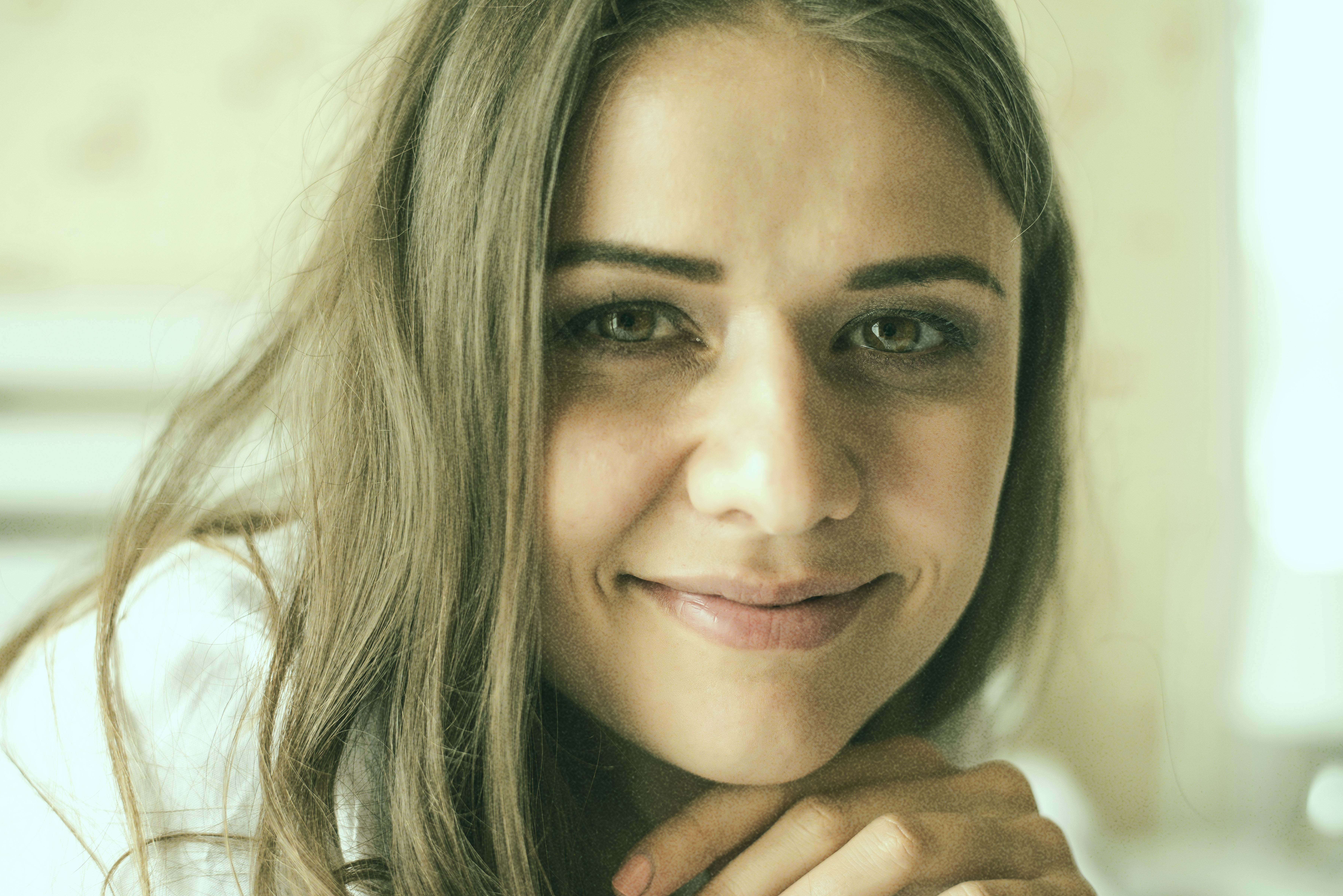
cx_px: 680
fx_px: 1903
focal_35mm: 51
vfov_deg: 26.5
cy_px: 453
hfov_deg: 38.9
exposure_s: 1/160
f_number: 2.8
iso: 320
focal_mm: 50
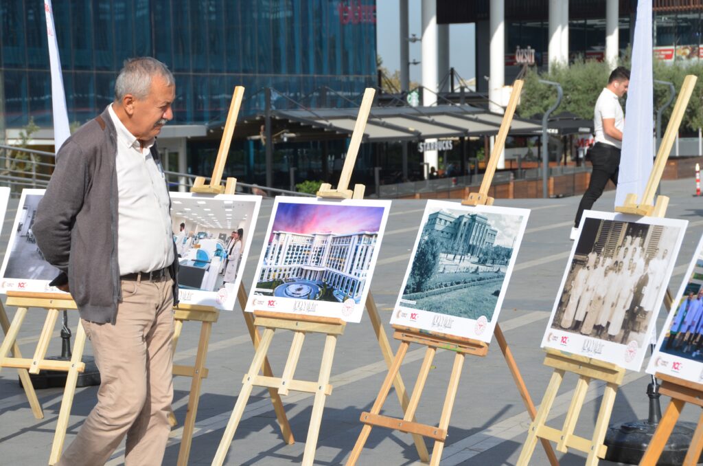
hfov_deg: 18.2
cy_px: 233
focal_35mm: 112
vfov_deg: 12.1
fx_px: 2192
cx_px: 352
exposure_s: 1/320
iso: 100
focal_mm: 75
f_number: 9
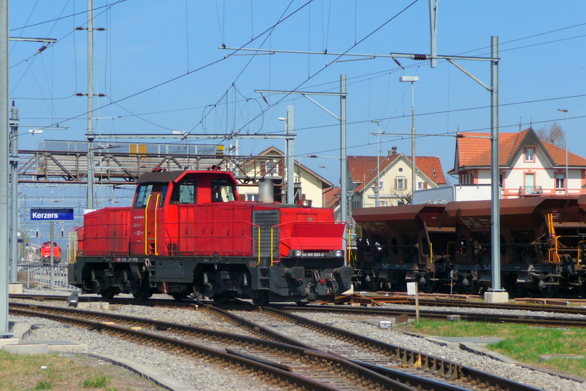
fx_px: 1758
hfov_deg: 18.9
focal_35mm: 108
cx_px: 292
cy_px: 194
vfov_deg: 12.7
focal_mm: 17.5
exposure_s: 1/800
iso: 100
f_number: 4.7
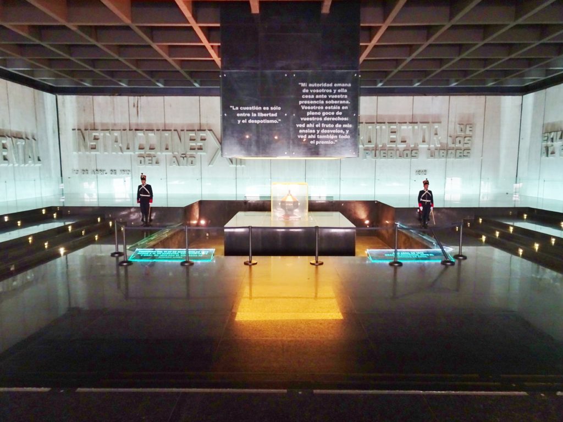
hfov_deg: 71.6
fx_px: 390
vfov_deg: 56.8
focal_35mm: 24
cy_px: 211
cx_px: 282
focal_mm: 4.1
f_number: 3.5
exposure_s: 1/25
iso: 800
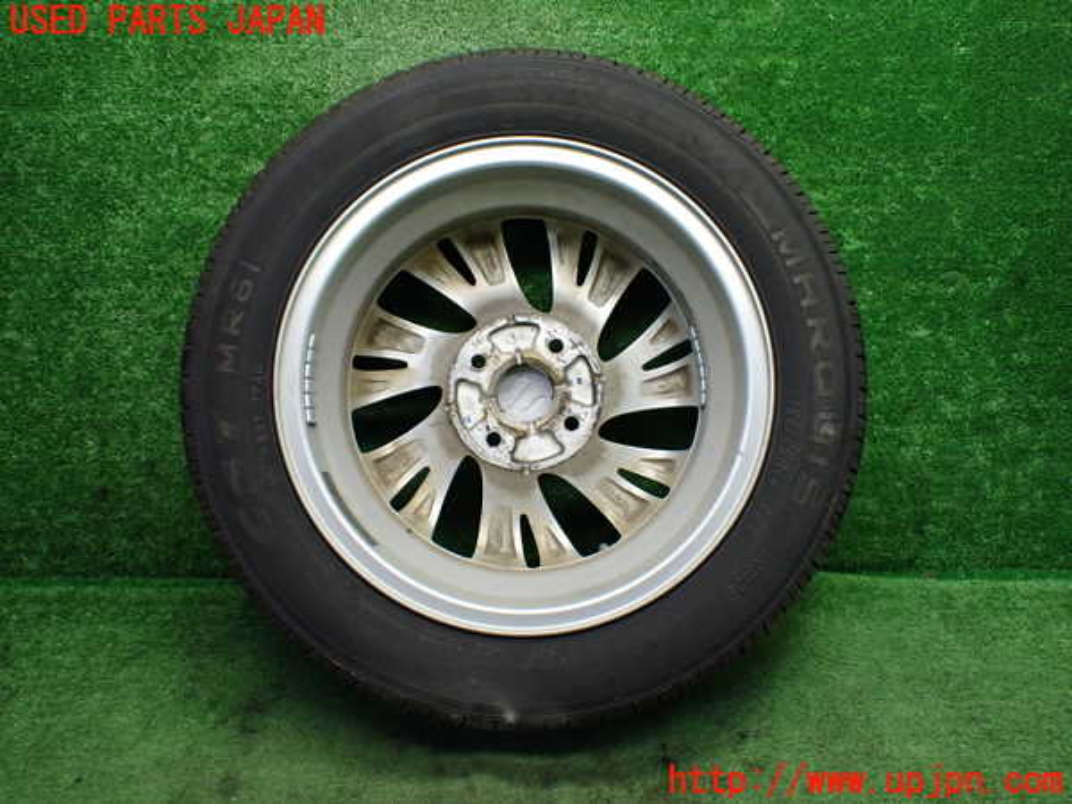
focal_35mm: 30
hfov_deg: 60.0
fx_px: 929
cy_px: 402
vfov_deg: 46.8
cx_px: 536
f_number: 2.3
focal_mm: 5.4
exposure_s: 1/125
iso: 500
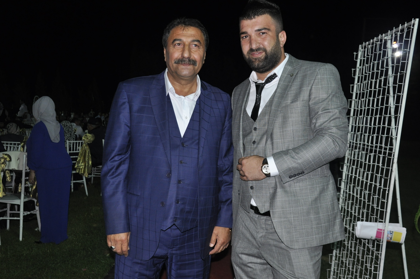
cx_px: 210
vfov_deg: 31.8
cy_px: 140
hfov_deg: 46.4
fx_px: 489
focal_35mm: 42
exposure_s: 1/60
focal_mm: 28
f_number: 4
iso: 800
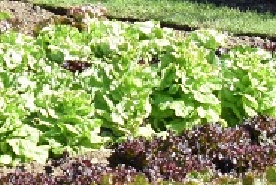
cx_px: -296
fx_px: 2027
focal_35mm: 264
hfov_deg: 7.4
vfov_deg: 5.1
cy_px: -184
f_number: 8
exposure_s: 1/250
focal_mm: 30
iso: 280
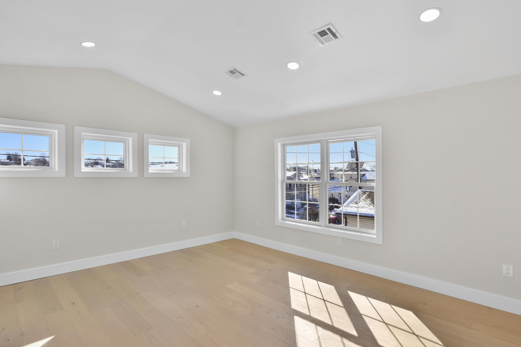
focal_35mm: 17
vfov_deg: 70.3
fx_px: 246
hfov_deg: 93.2
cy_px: 187
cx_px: 250
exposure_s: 1/60
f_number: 8
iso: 250
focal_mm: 10
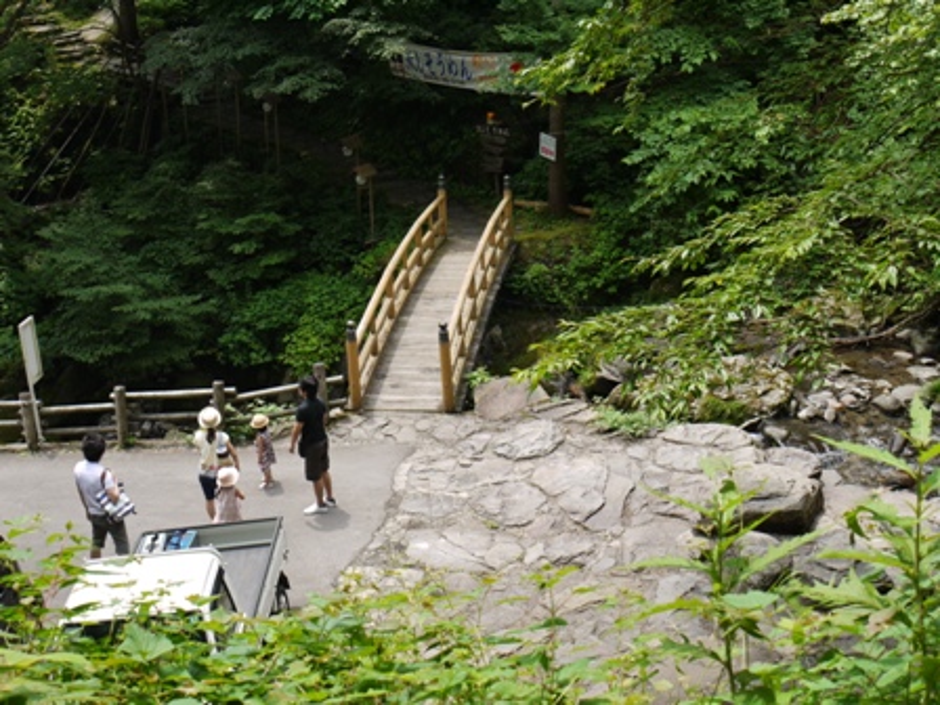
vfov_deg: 31.5
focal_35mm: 46
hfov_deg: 41.2
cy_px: 352
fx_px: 1249
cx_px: 470
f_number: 5.6
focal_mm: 23
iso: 125
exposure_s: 1/160
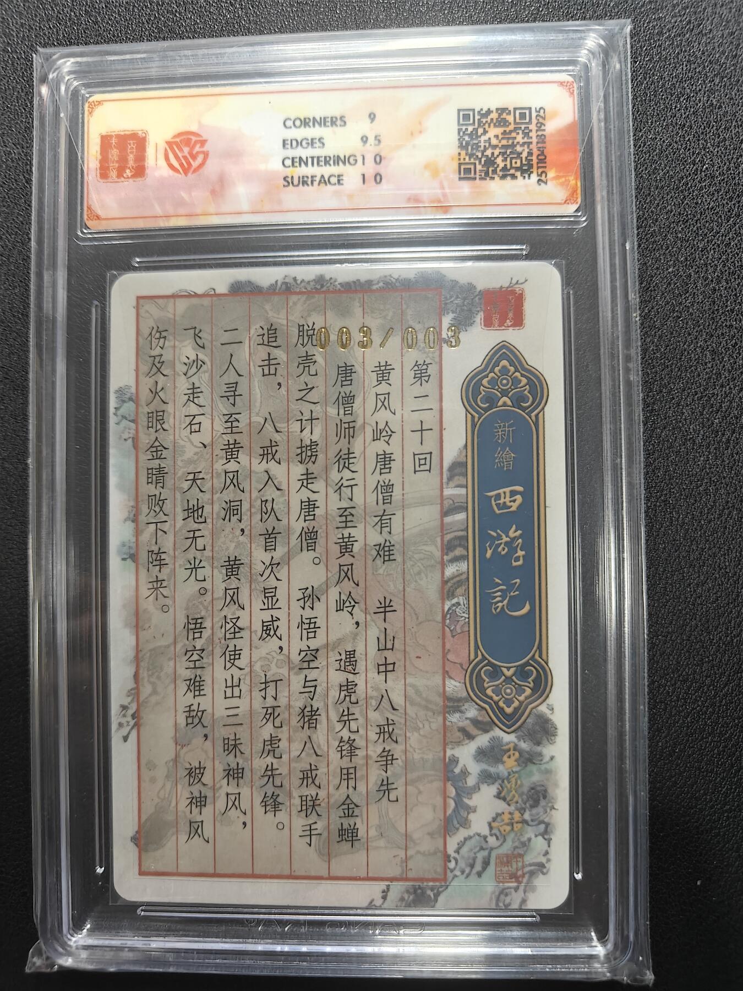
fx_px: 687
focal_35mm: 24
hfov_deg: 56.8
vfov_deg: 71.6
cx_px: 372
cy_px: 496
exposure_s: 1/50
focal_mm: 5.59
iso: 160
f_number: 1.8
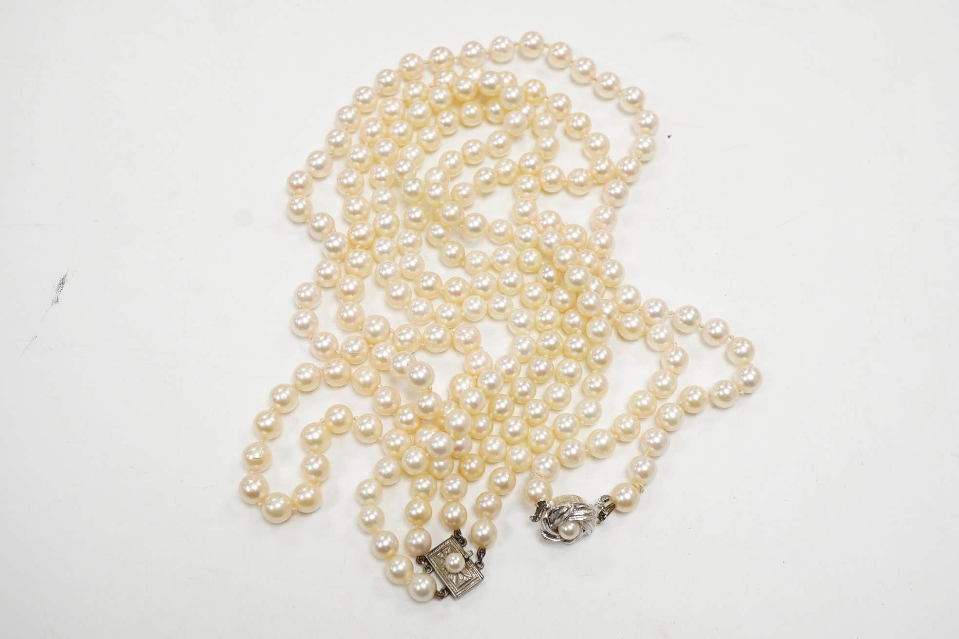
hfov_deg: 43.6
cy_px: 320
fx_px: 1199
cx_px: 480
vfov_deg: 29.9
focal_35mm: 45
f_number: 11
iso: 1250
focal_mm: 30
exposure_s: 1/125
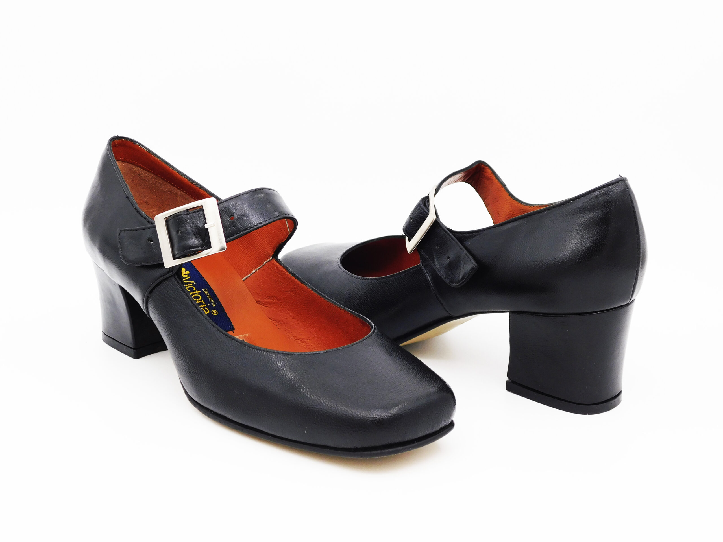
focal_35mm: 51
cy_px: 271
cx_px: 362
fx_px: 1065
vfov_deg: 28.6
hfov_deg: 37.5
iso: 125
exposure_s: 1/250
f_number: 3.8
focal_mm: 9
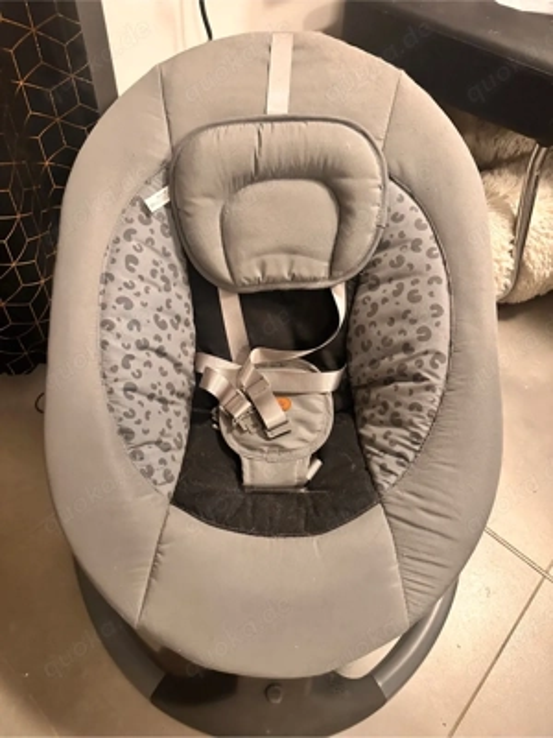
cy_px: 369
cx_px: 276
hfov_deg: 56.8
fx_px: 511
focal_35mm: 24
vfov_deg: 71.6
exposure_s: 1/40
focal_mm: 6.86
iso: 1000
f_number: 1.78
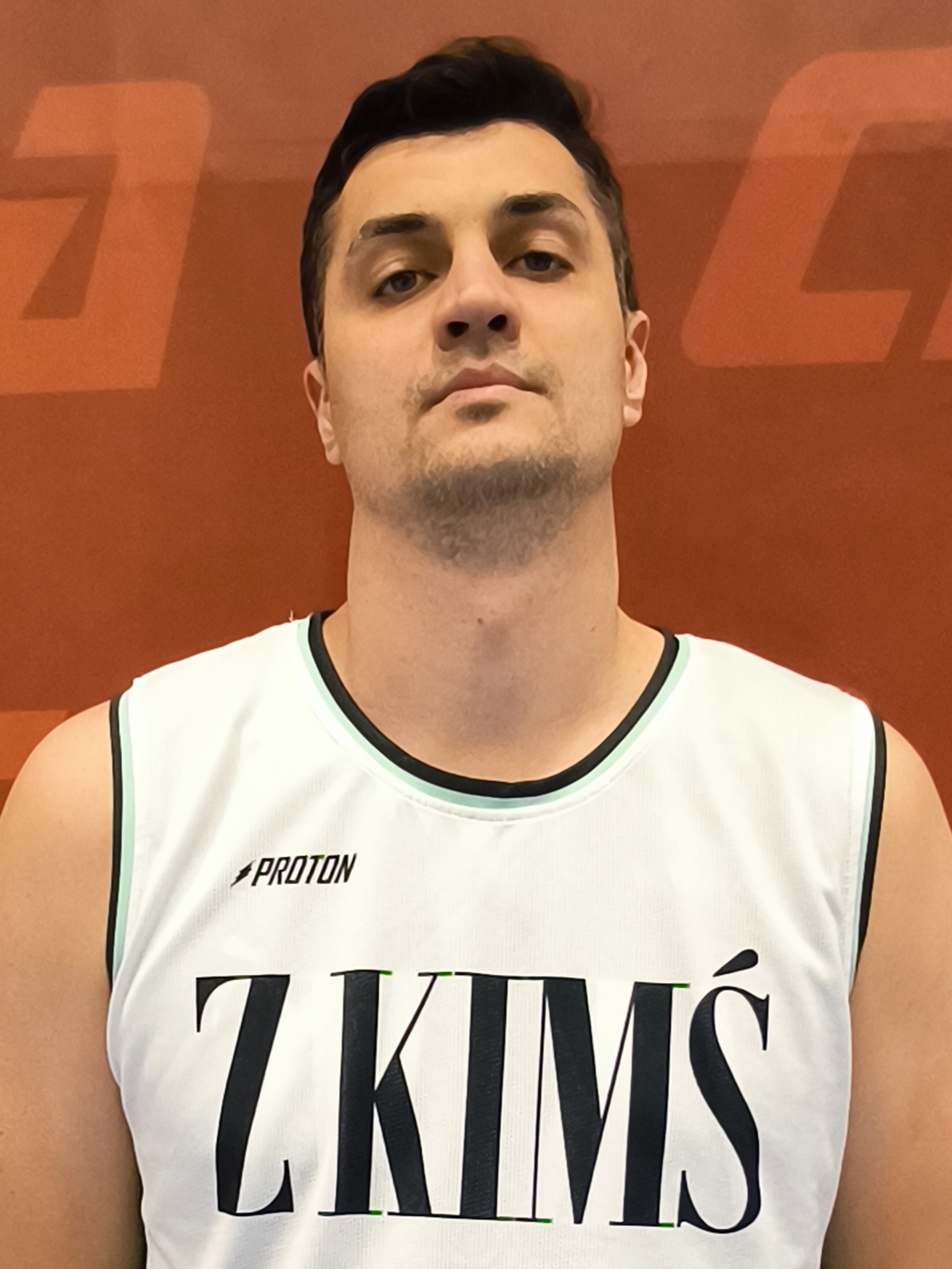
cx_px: 496
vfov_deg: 53.4
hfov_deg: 41.8
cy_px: 792
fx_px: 1247
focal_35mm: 34
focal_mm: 1.91
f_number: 2.2
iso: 320
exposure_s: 1/33.3
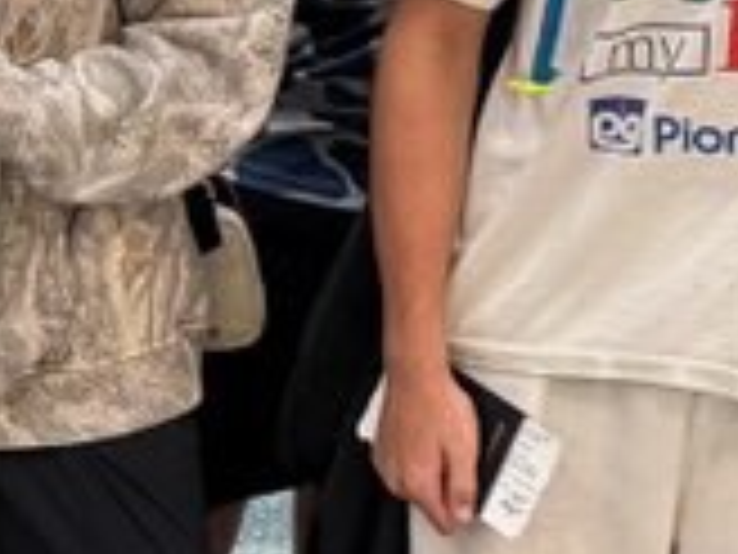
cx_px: -747
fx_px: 3987
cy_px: -77
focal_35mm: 187
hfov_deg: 9.8
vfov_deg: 7.9
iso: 250
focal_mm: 6.76
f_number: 1.78
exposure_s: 1/120
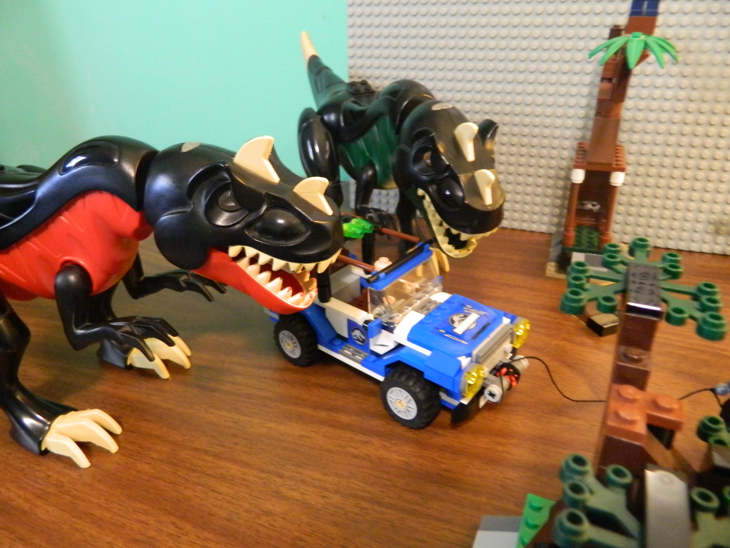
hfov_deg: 69.4
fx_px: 527
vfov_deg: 54.9
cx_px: 365
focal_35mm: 25
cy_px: 274
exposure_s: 1/10
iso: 640
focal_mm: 4.5
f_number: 3.1
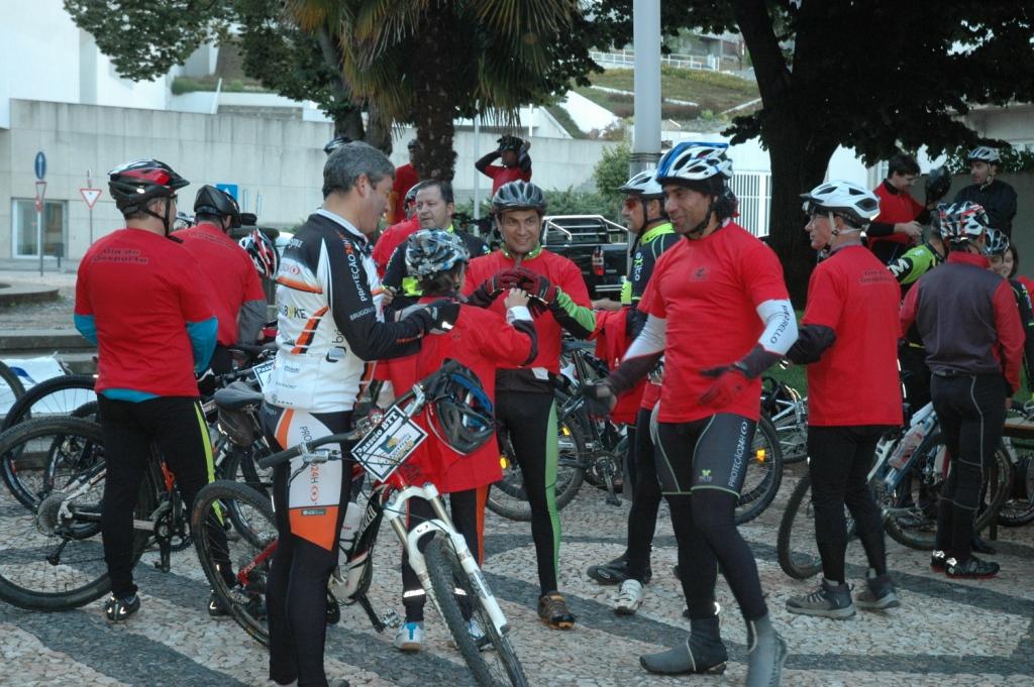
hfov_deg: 30.5
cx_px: 517
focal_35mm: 66
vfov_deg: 20.6
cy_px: 344
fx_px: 1894
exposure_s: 1/80
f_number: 4.5
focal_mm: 44
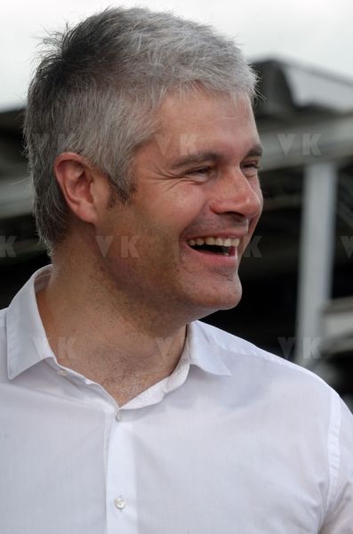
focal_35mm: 278
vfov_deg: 7.4
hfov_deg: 4.9
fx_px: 4103
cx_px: 176
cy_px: 267
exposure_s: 1/250
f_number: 11
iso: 250
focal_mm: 185
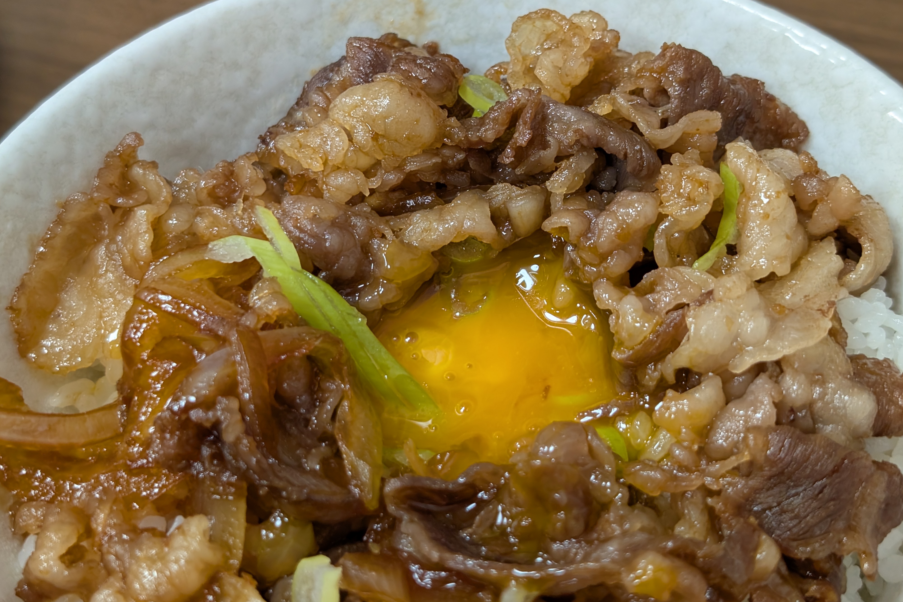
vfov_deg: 26.0
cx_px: 453
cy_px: 267
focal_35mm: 52
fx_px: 1304
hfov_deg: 38.2
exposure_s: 1/30
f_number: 1.68
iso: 115
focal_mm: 6.9
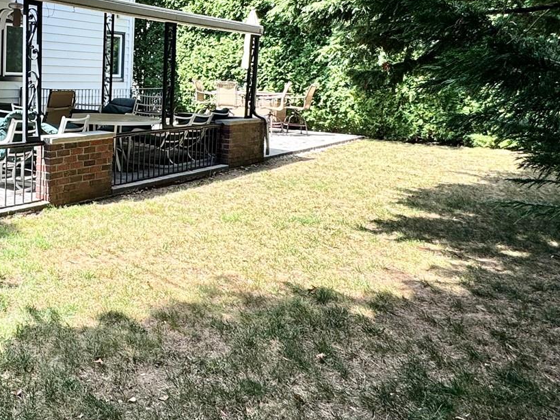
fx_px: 566
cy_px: 132
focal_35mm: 35
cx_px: 25
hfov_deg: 45.9
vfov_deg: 40.1
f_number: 2.2
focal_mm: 2.22
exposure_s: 1/479
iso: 40
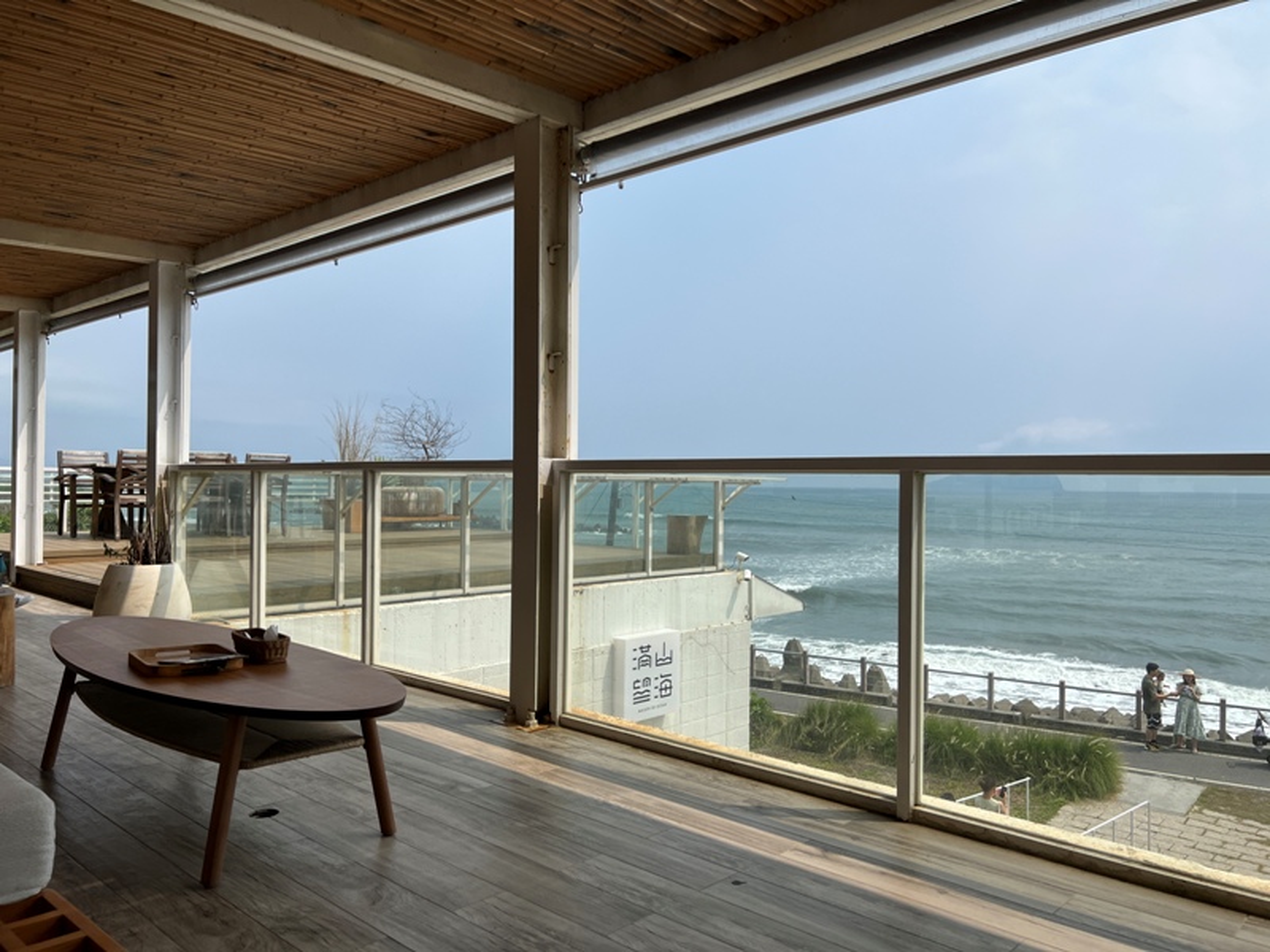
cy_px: 476
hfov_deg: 67.3
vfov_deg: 53.1
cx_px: 635
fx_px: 954
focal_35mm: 26
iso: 50
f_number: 1.5
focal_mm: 5.7
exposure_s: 1/7463
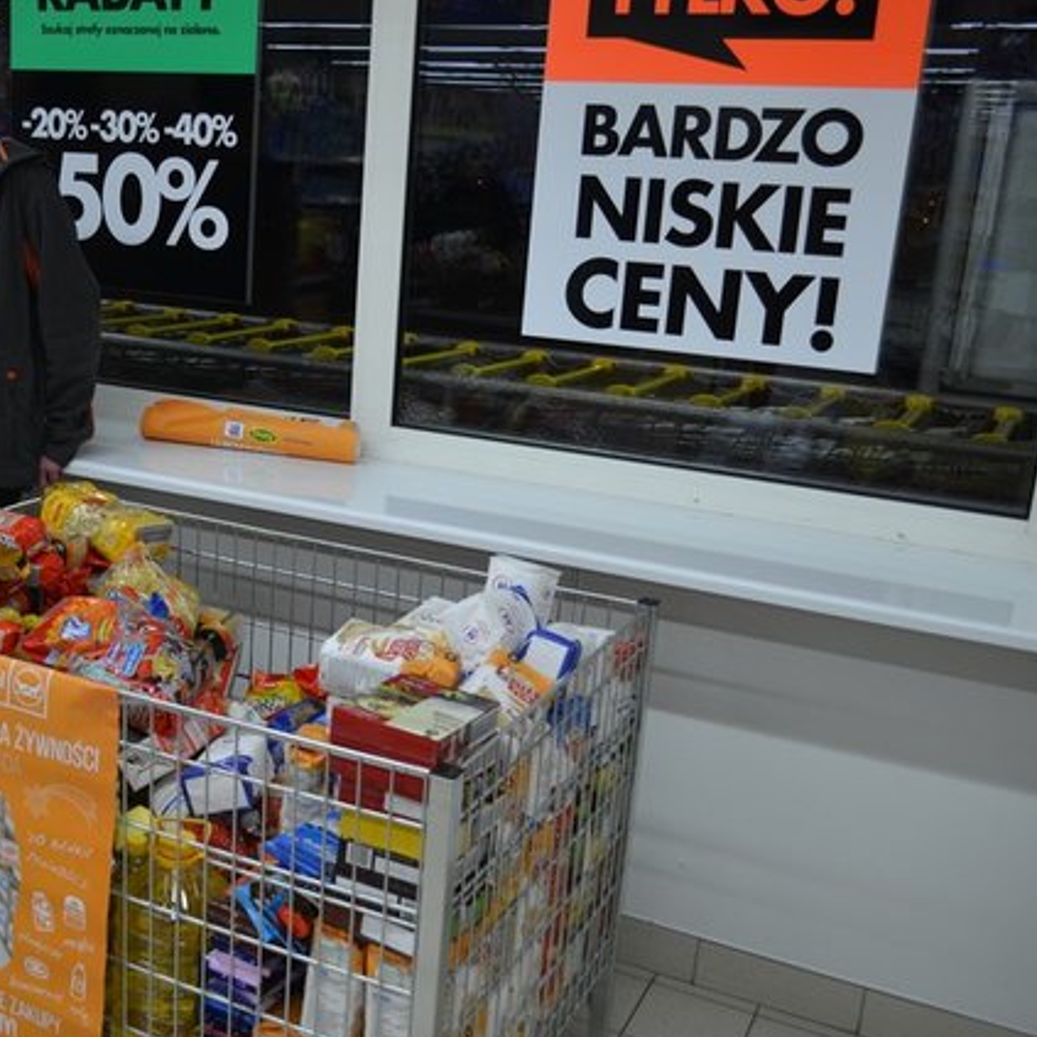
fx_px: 1457
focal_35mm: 43
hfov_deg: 38.4
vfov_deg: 39.2
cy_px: 523
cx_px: 294
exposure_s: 1/80
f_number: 4.5
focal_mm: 22
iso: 400
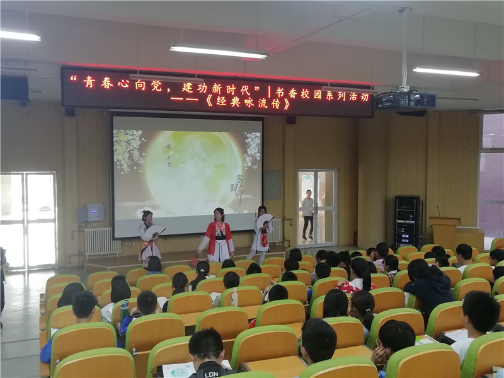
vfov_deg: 39.7
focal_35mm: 36
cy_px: 189
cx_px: 252
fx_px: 524
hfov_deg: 51.4
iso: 125
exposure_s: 1/33.3
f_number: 2.2
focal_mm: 3.21
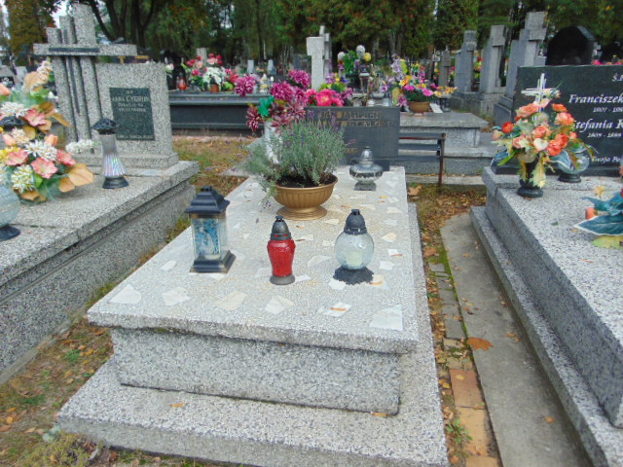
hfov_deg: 69.4
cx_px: 312
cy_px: 234
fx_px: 450
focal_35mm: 25
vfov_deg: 54.9
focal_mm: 4.5
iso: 80
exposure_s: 1/500
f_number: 3
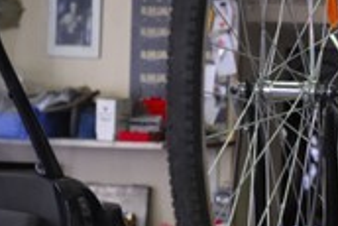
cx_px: 400
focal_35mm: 110
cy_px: 140
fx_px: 1034
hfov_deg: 17.7
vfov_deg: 12.5
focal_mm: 30
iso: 100
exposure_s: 1/60
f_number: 2.8
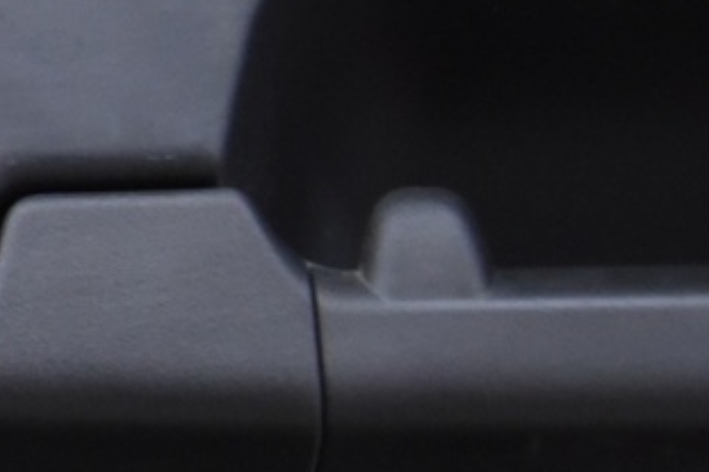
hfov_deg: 9.2
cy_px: 107
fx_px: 3897
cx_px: -1026
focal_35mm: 198
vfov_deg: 6.9
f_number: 4
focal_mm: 38
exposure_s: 1/160
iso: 4000
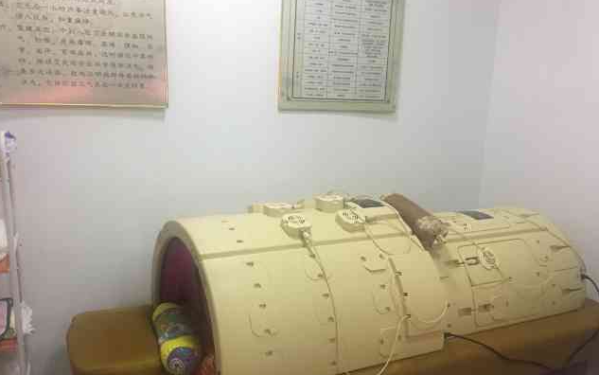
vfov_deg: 37.1
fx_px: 555
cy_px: 230
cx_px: 280
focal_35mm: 34
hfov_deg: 56.6
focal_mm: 4.15
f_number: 2.2
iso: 64
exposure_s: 1/15
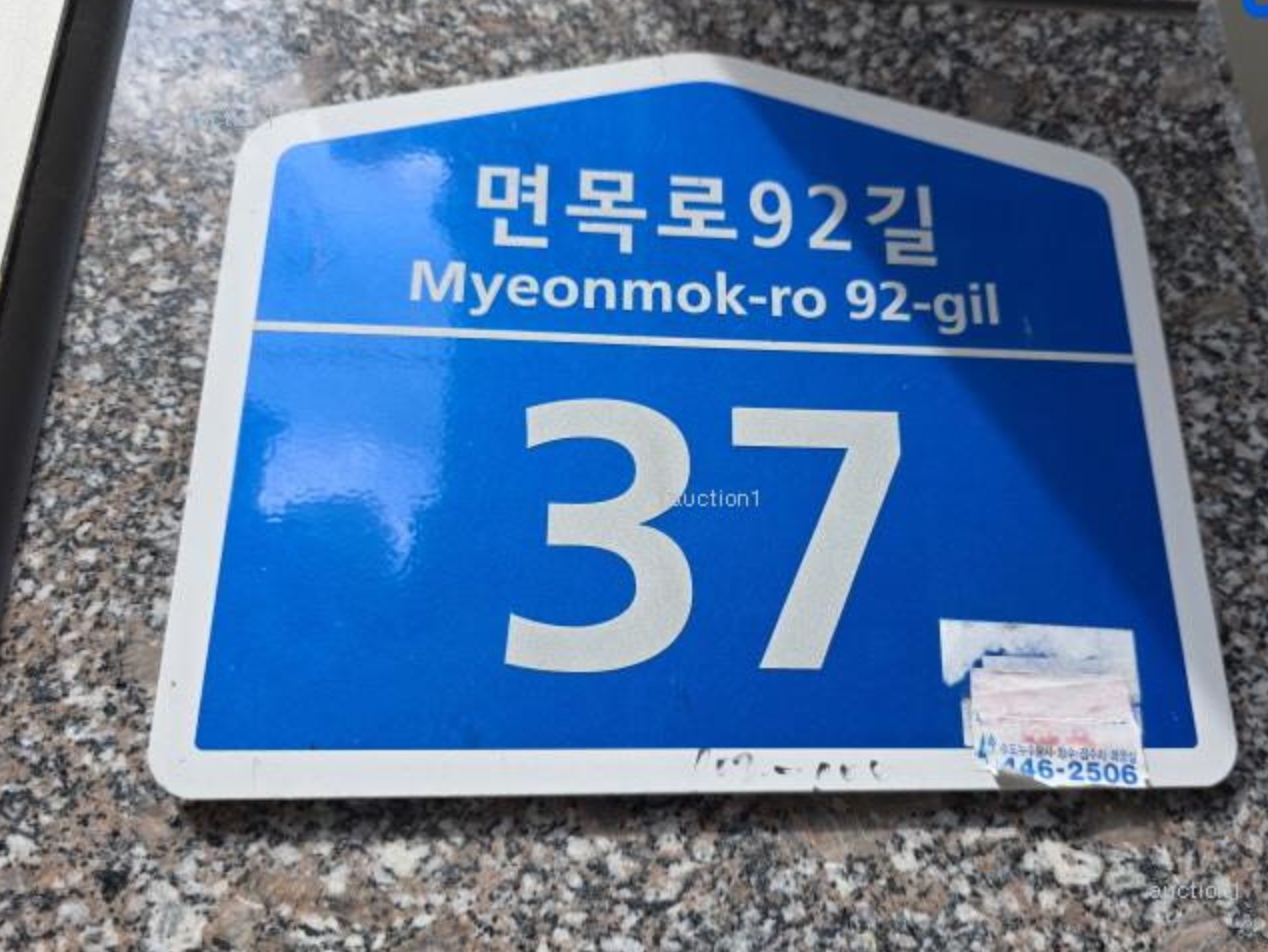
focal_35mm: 29
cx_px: 714
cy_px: 512
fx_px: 1063
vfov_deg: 48.2
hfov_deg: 61.4
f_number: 1.7
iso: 80
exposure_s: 1/1457
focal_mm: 6.3
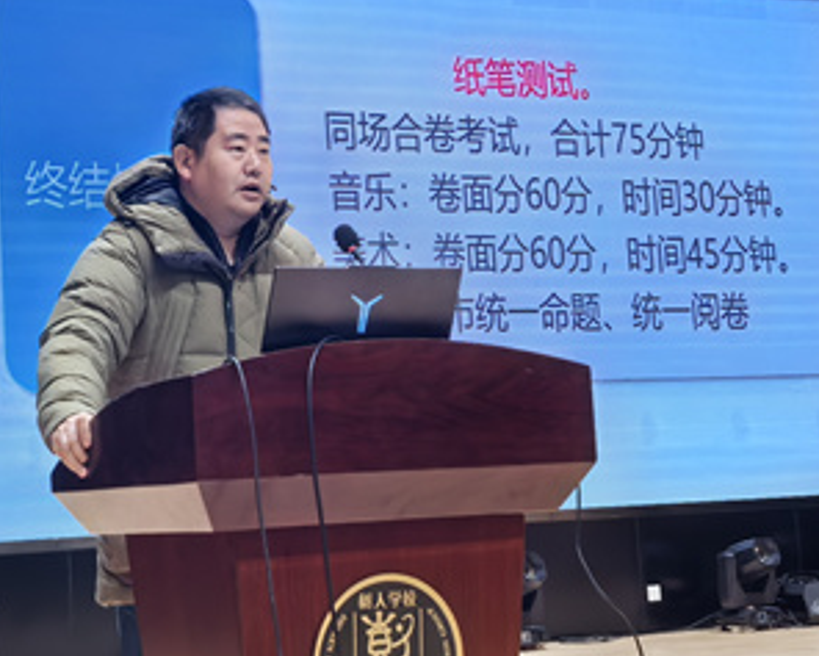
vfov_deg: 16.8
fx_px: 2206
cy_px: 174
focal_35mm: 91
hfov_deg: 20.9
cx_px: 202
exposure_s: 1/120
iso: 250
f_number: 4
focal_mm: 5.75
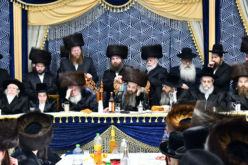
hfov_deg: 31.0
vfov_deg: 20.9
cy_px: 82
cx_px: 124
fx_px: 448
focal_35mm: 65
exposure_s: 1/100
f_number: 5.6
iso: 1250
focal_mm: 65
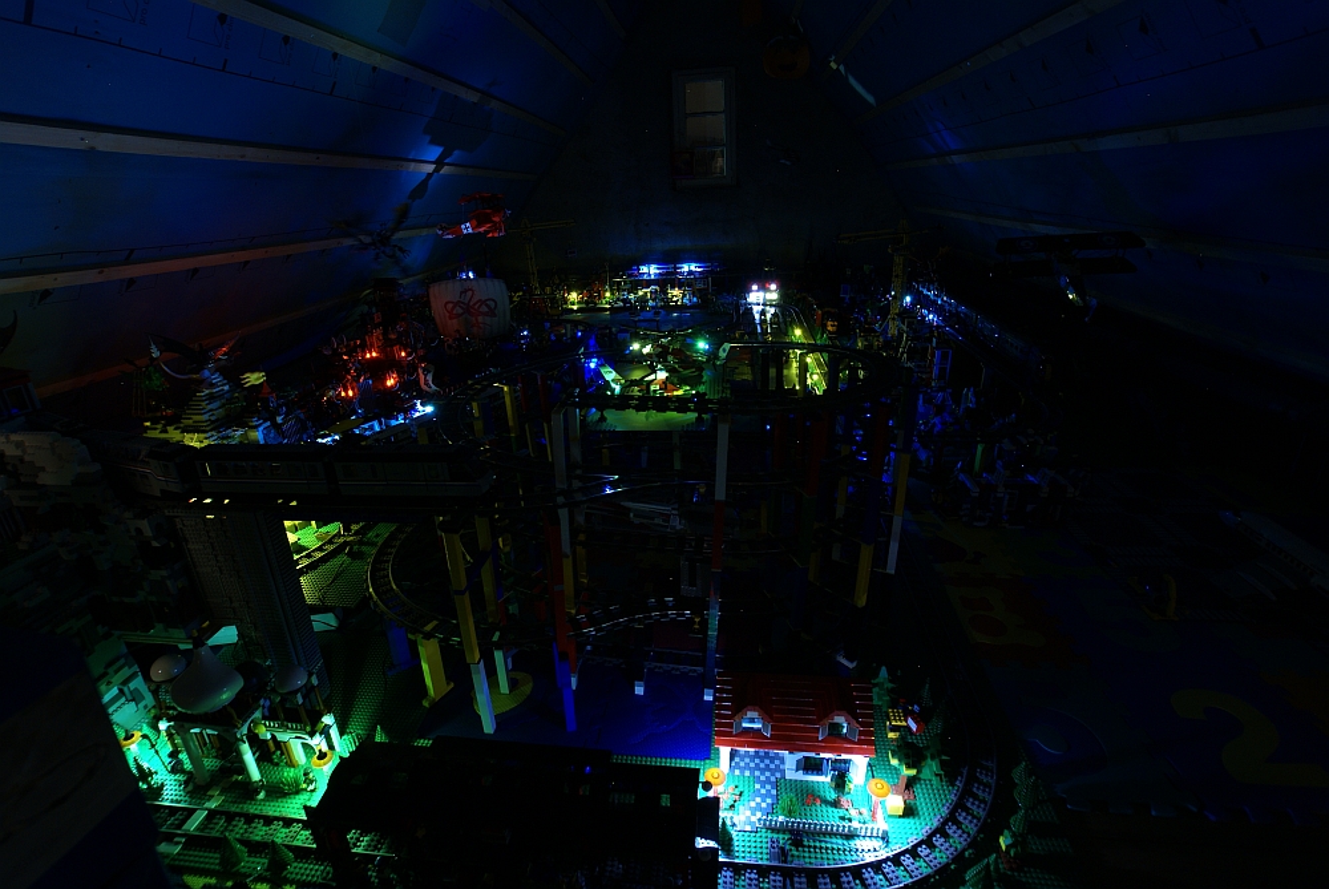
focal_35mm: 16
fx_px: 610
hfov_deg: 94.9
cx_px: 664
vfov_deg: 72.2
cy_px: 444
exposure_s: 30
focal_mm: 11
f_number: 8
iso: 100
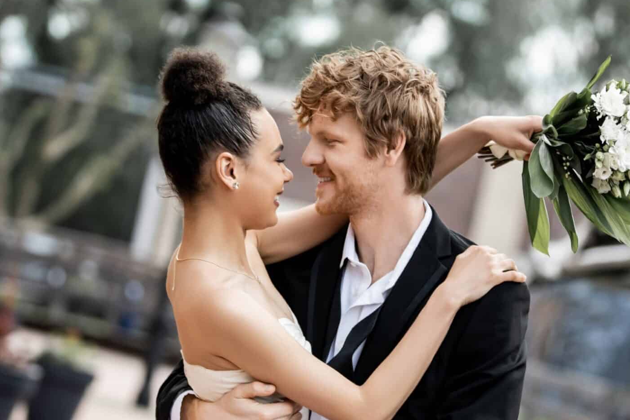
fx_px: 3202
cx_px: 432
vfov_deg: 7.5
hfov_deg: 11.2
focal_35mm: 183
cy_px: 357
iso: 250
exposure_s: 1/1500
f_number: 2.8
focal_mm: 100
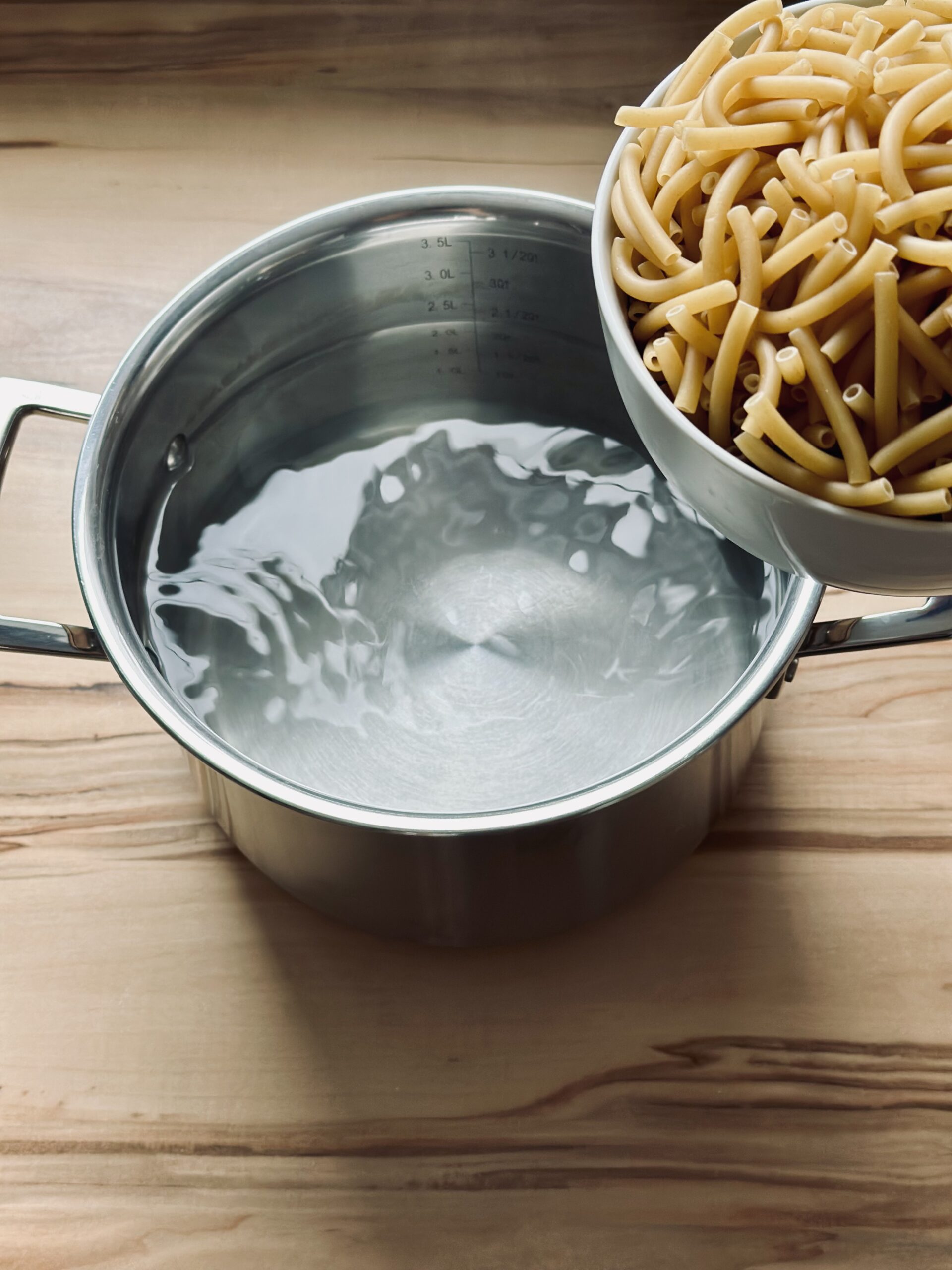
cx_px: 476
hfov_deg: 30.3
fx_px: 1760
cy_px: 635
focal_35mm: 48
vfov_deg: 39.7
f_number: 1.78
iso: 125
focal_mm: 6.86
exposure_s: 1/117
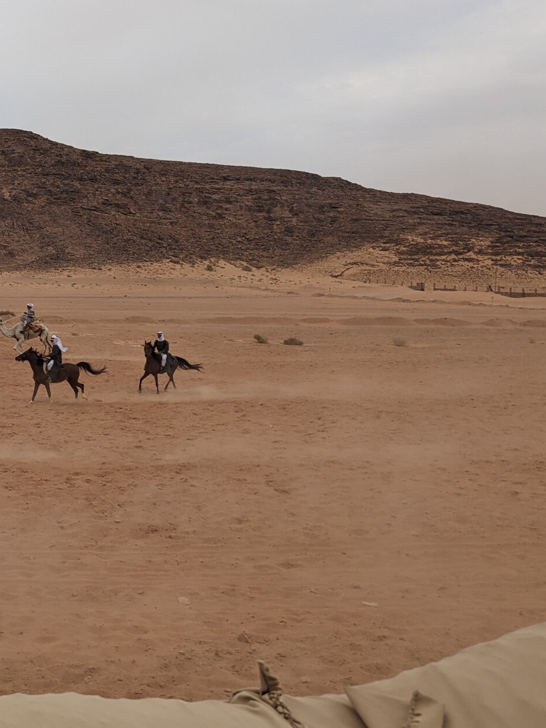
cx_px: -155
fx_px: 1009
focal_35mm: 48
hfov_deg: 26.1
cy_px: 277
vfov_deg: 39.4
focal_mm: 6.81
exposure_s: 1/1618
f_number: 1.85
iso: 48
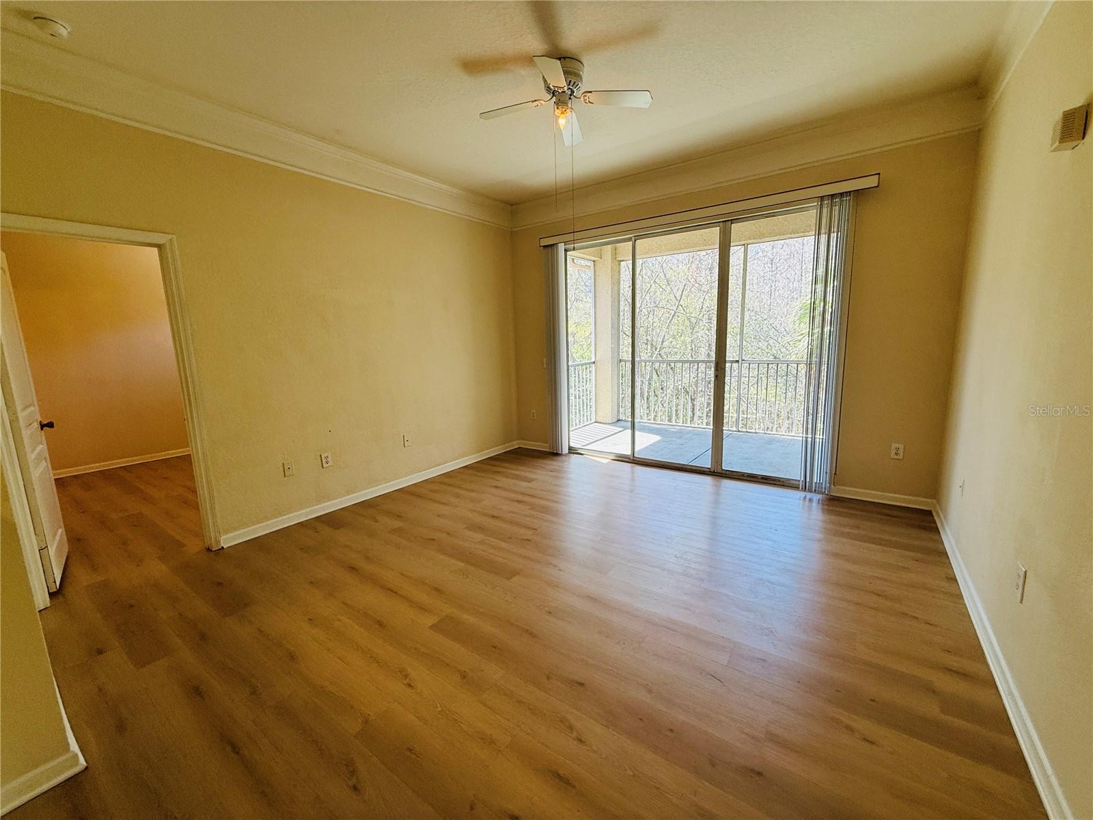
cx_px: 546
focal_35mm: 14
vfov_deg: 85.7
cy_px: 410
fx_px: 442
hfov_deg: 102.1
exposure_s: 1/120
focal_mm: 2.22
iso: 64
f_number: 2.2
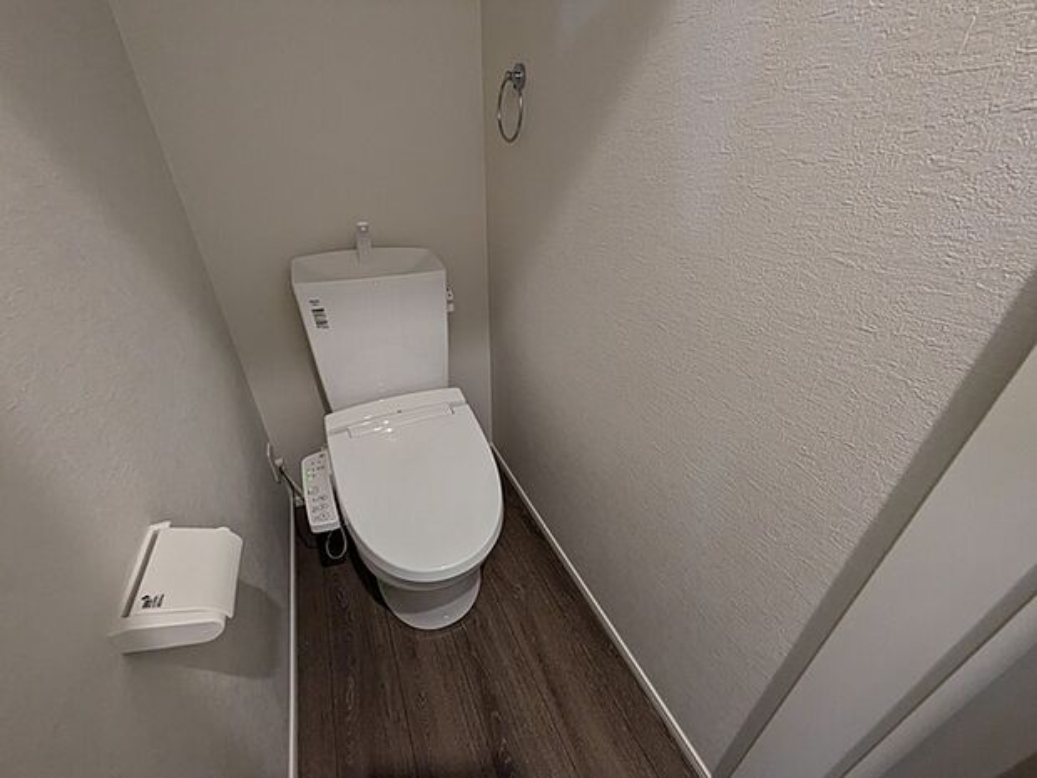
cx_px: 518
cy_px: 389
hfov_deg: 102.1
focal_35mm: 14
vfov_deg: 85.7
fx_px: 419
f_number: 2.2
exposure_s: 1/50
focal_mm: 1.83
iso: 87
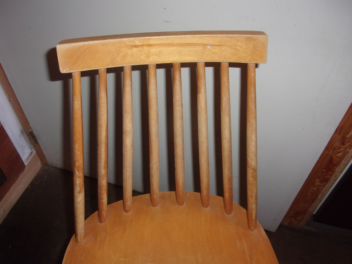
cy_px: 132
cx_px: 176
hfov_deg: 63.4
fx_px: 285
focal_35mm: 28
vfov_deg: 49.7
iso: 200
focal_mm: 5.1
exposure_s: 1/34
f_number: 3.9
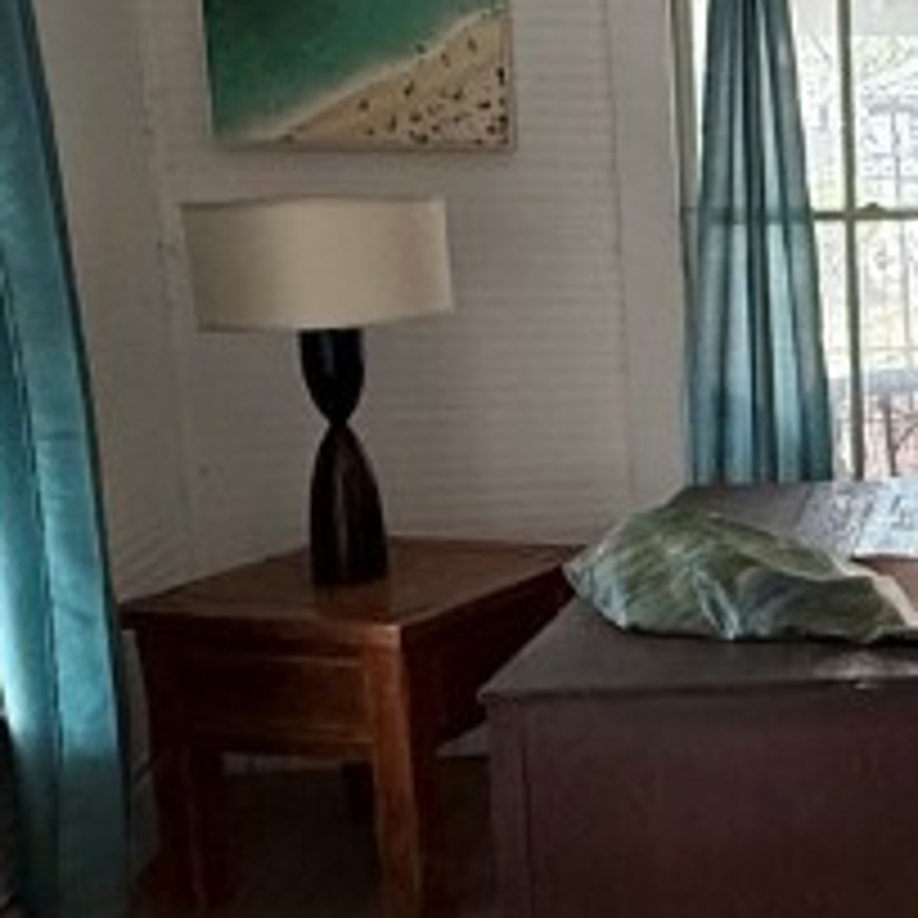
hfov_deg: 22.9
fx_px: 1860
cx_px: 1346
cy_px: 423
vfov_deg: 27.7
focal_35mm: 62
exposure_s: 1/120
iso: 320
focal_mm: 2.22
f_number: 2.2
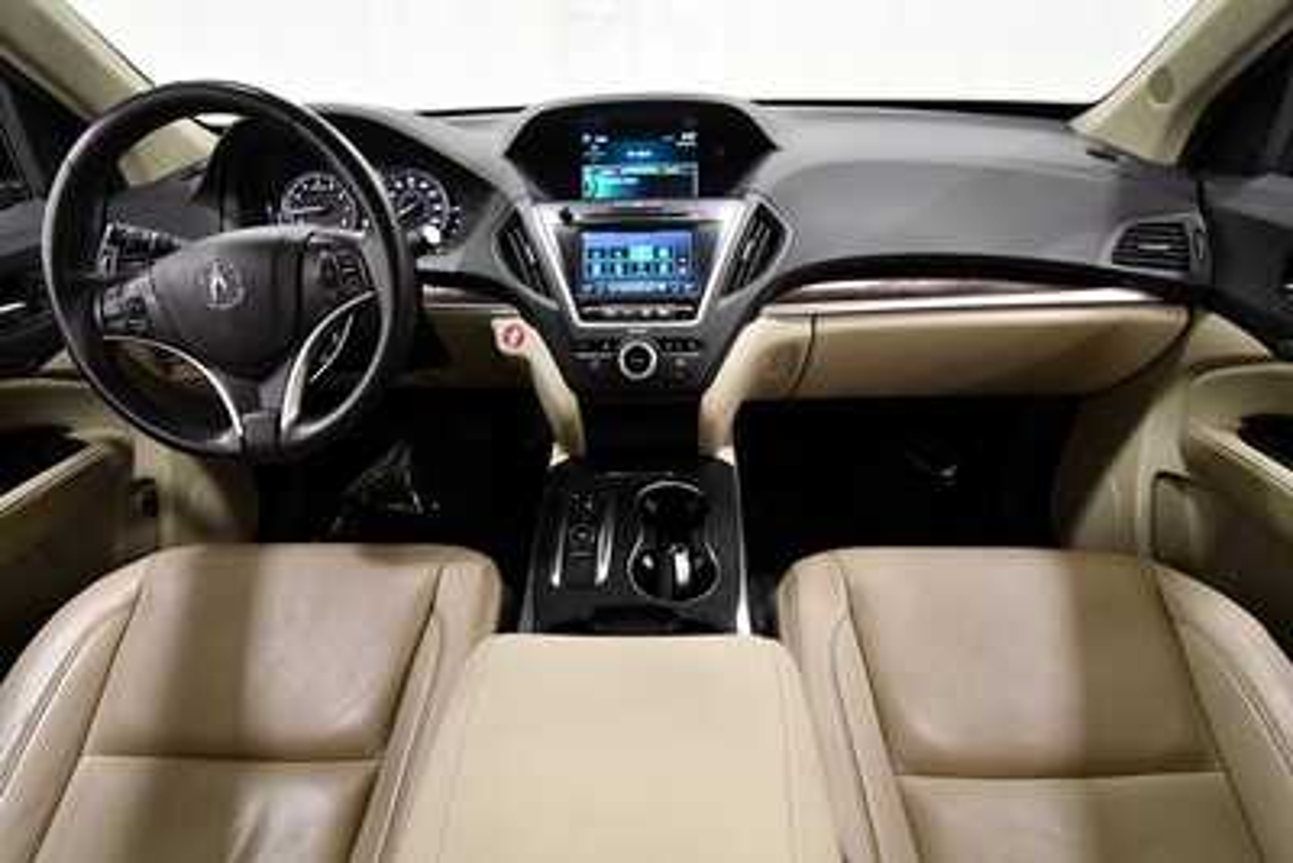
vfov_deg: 73.8
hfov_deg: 96.7
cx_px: 646
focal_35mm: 16
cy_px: 432
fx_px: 575
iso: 3200
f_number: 4.8
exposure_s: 1/125
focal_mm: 11
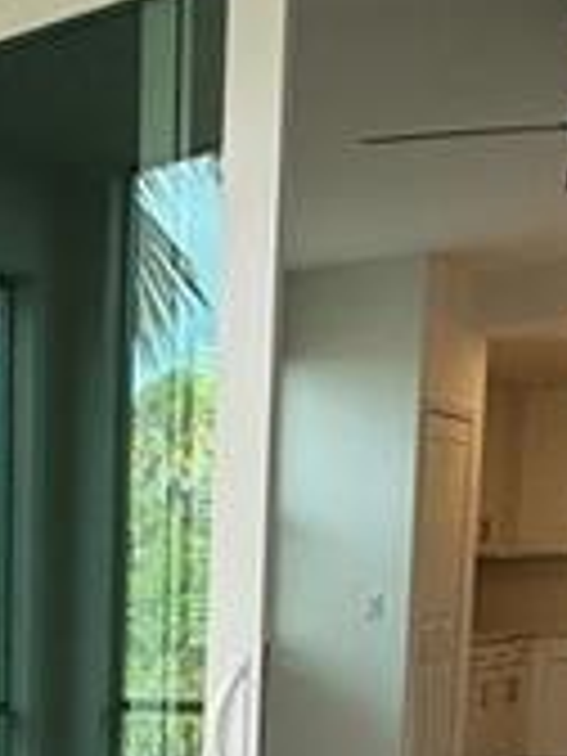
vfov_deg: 27.9
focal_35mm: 64
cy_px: 810
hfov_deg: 20.3
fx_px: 1398
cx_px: -234
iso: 64
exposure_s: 1/231
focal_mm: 2.22
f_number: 2.2
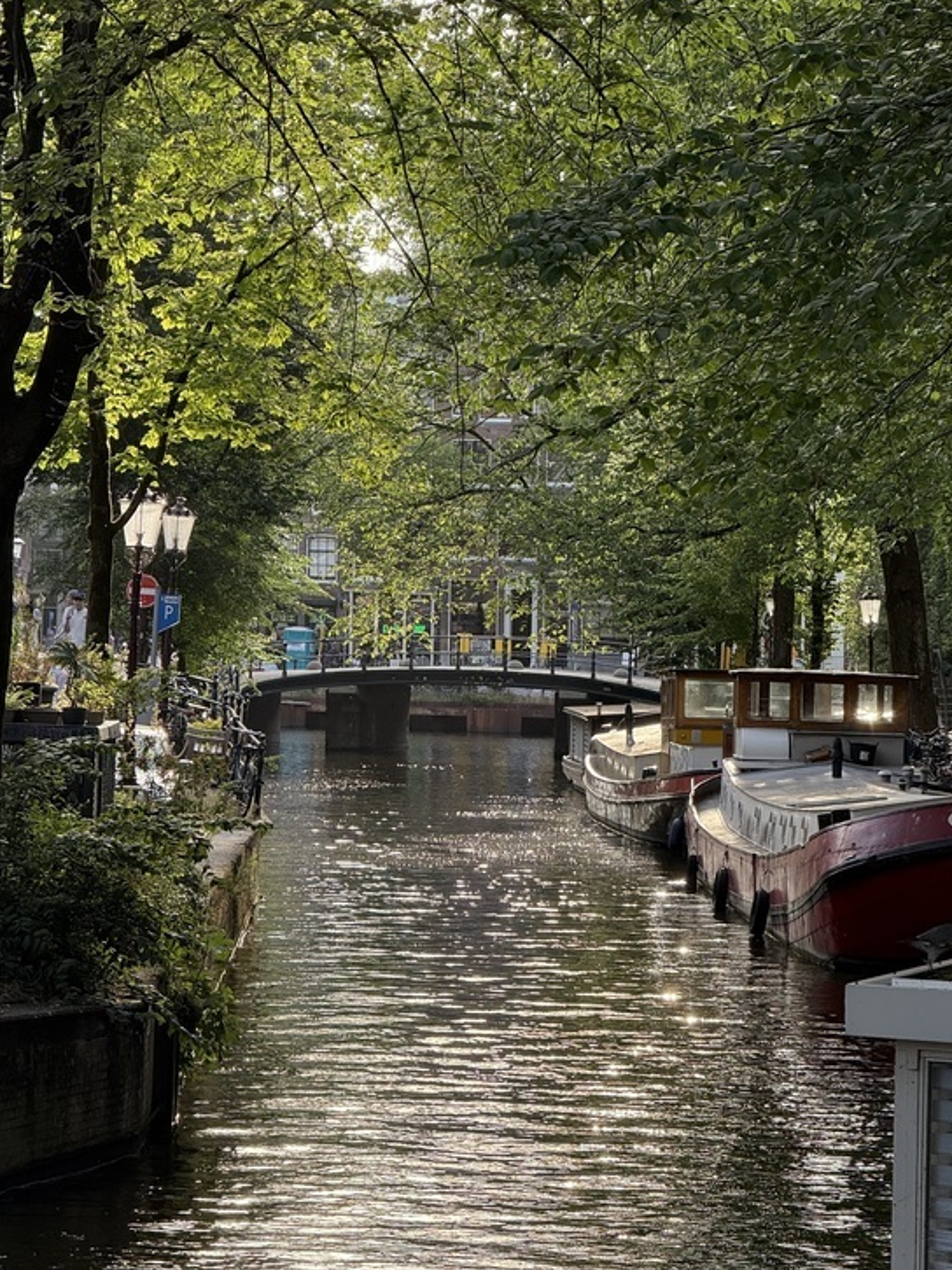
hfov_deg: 11.7
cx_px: 457
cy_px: 600
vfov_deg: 15.5
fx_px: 4660
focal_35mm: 127
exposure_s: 1/187
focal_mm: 15.66
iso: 50
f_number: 2.8
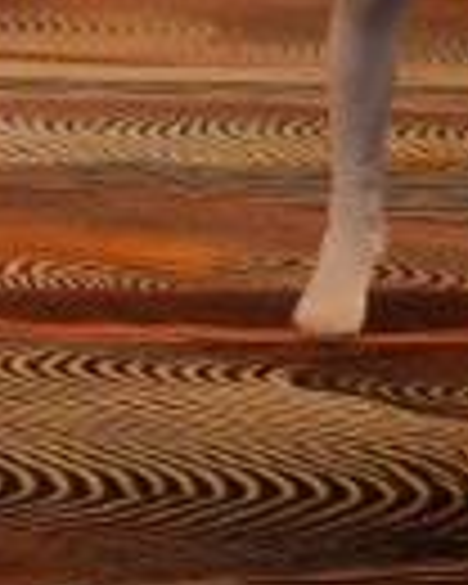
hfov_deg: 2.9
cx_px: -1768
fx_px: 8934
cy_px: -200
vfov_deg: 3.7
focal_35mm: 516
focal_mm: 70
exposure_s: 1/200
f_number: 5.6
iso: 5000
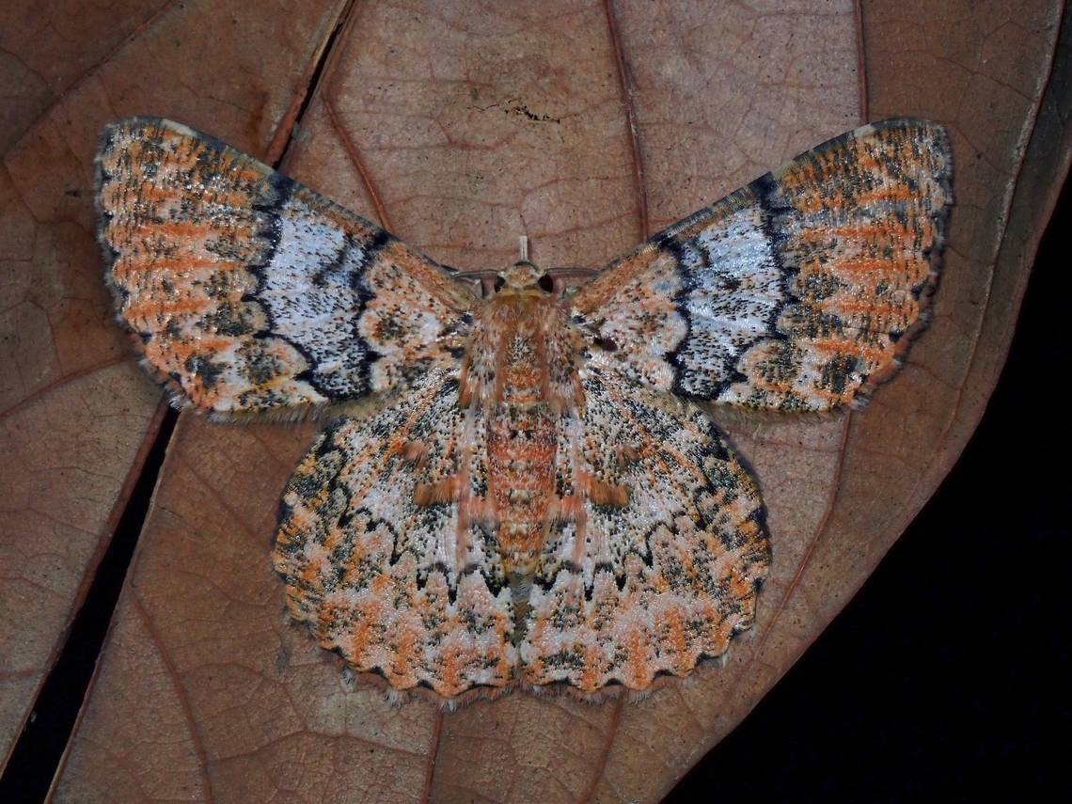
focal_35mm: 100
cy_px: 402
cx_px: 536
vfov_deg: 14.8
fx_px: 3097
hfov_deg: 19.6
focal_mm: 18
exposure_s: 1/200
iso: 200
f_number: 6.3
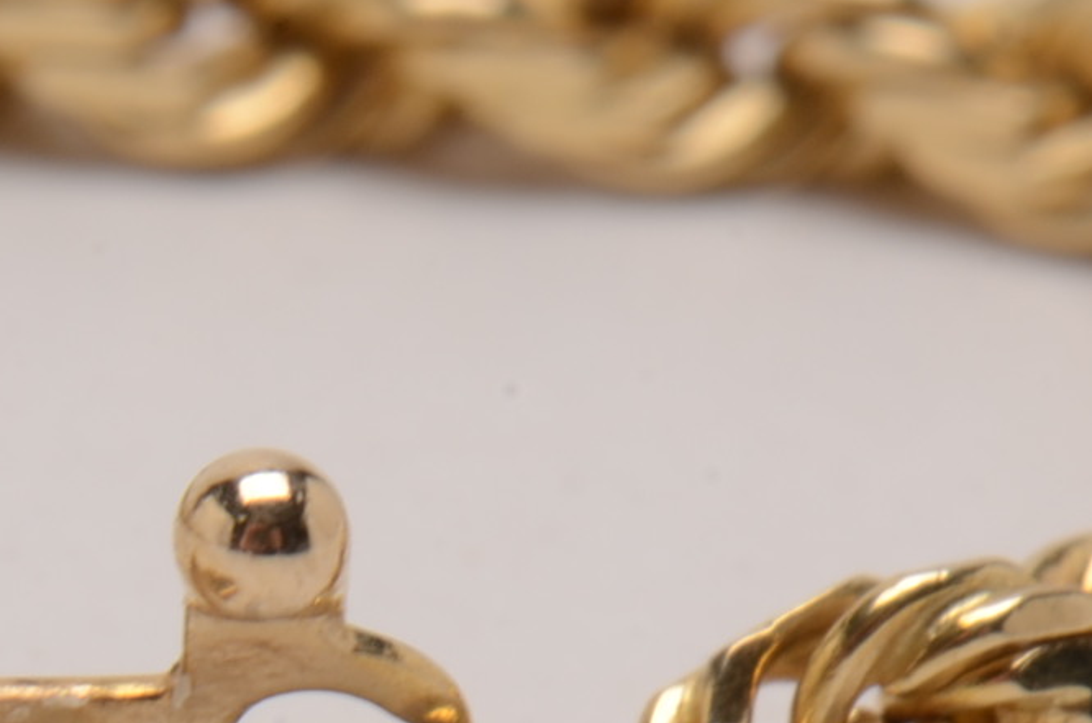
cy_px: 751
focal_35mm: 472
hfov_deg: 4.4
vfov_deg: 2.9
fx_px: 14282
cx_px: -328
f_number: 29
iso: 100
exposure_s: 1/160
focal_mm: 85
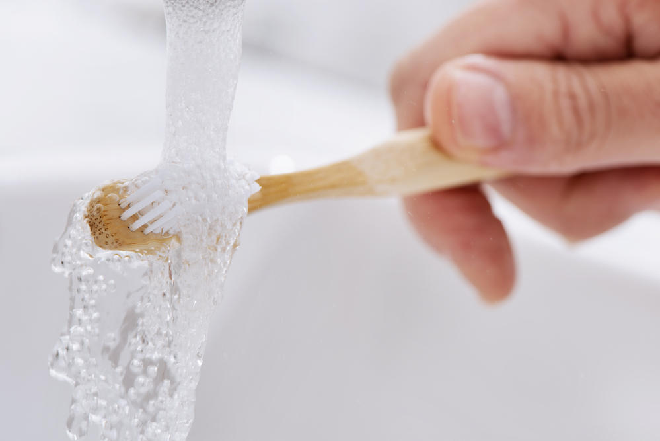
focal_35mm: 105
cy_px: 220
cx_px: 330
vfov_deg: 13.1
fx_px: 1926
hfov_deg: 19.4
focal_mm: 105
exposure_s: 1/250
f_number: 8
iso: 64
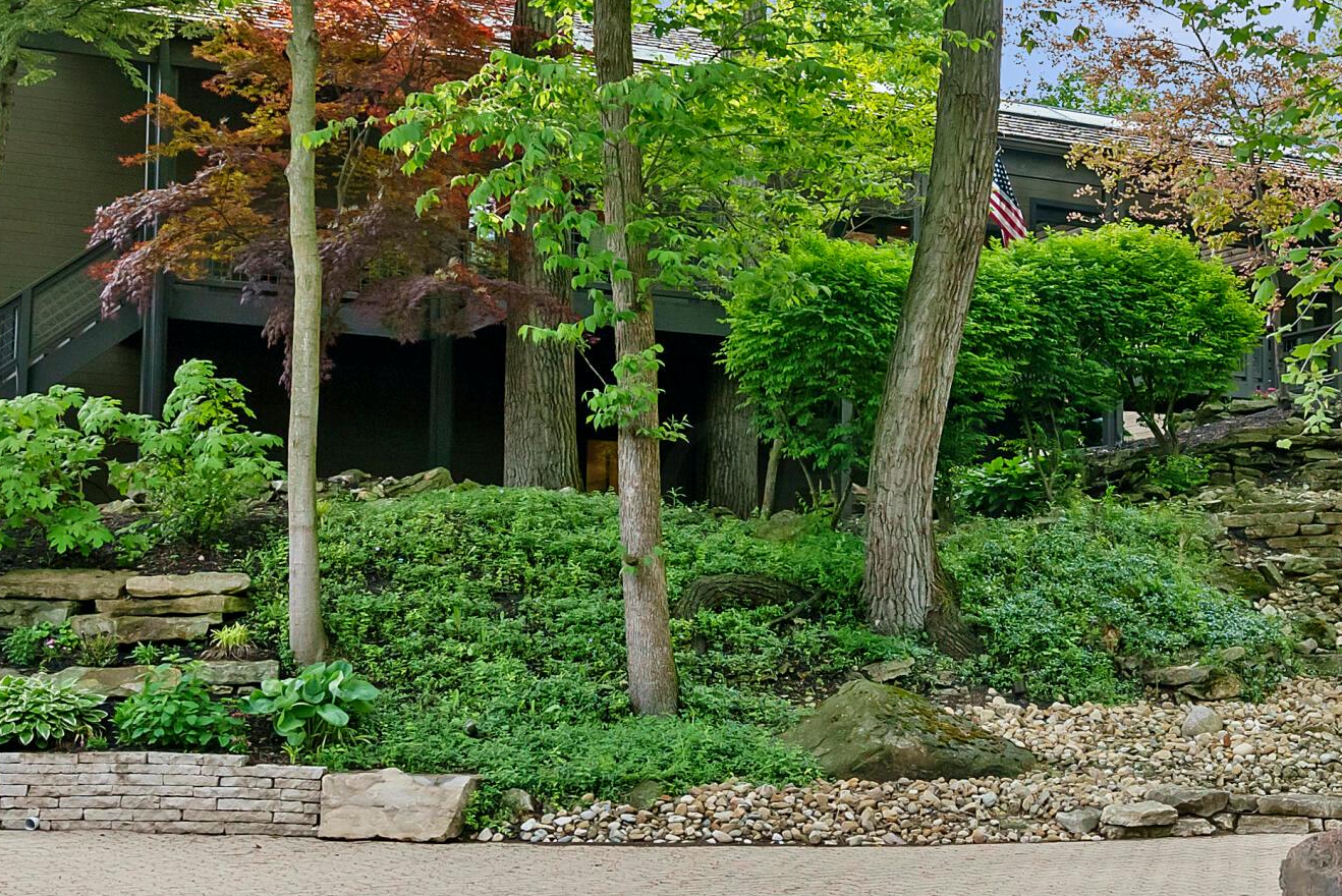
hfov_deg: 30.1
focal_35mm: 66
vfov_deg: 20.6
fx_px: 2461
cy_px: 479
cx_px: 963
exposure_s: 1/100
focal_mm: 29
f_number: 6.3
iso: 640
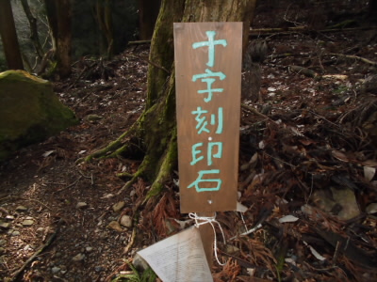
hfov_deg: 67.3
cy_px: 141
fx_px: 283
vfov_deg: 53.1
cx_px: 188
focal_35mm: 26
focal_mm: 4.6
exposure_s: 1/60
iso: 200
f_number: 3.5
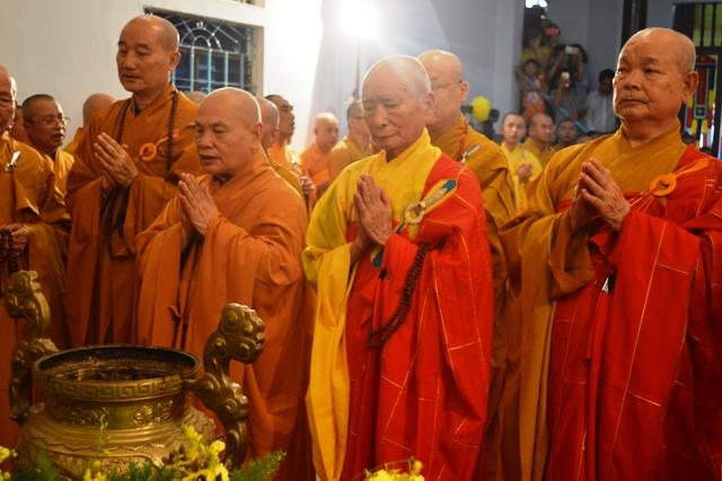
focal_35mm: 48
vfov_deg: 28.0
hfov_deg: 41.1
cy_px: 240
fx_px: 962
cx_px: 361
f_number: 4.8
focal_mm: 32
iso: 400
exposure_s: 1/60
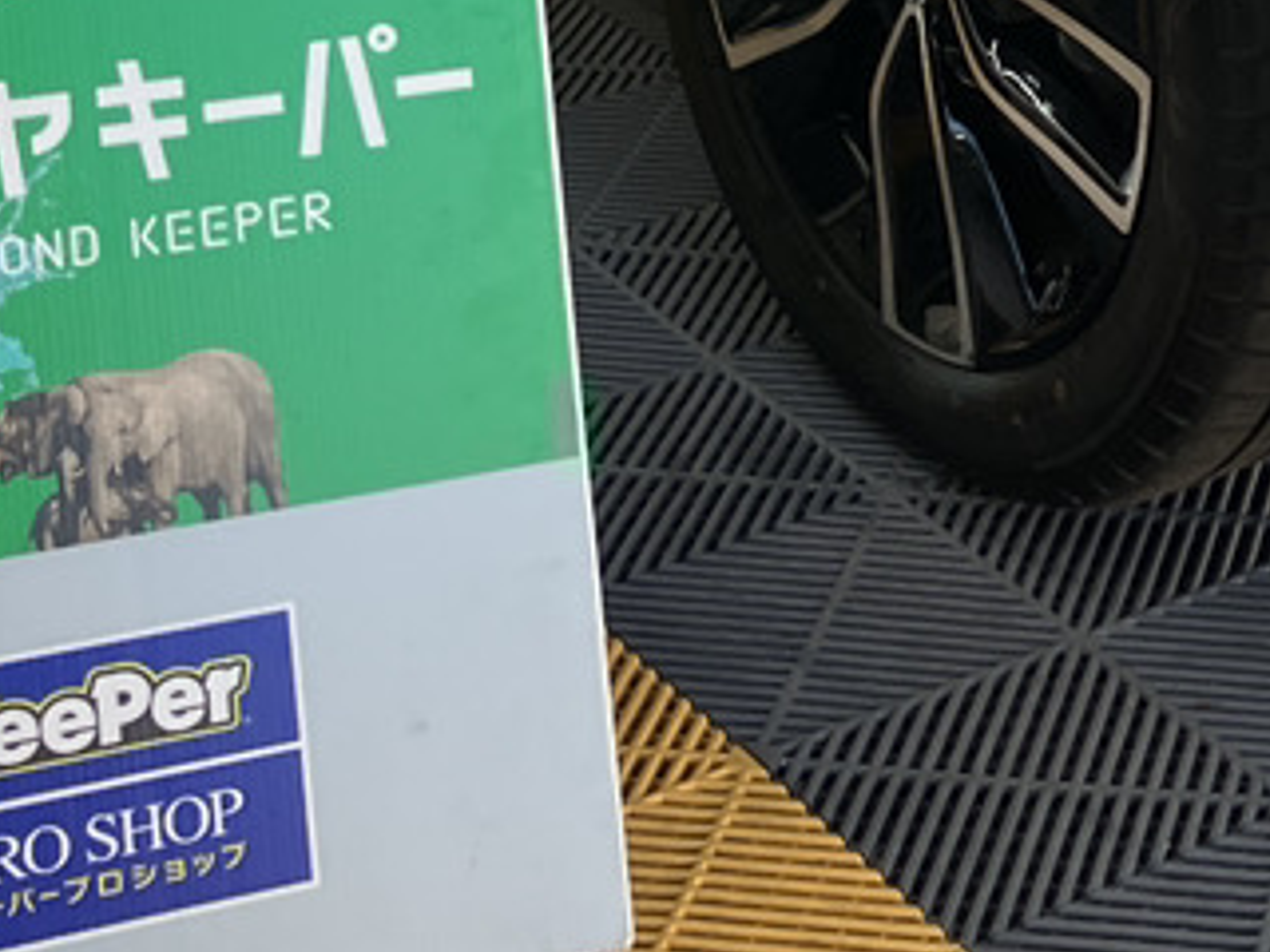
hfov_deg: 17.7
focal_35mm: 105
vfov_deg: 13.3
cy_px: -456
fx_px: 3852
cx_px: 1591
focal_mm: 3.99
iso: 25
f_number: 1.8
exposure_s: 1/120
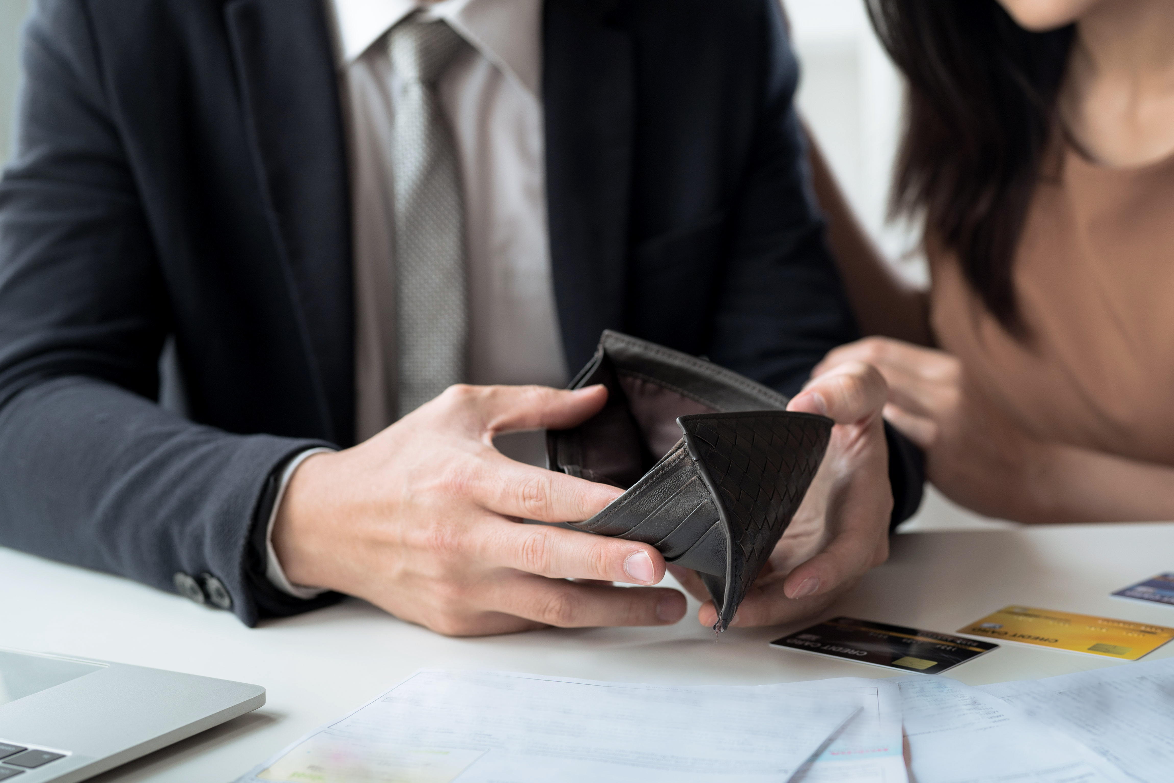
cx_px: 740
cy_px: 389
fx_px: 2087
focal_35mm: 64
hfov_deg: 31.3
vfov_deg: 21.2
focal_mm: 50
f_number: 2.8
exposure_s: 1/125
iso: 250
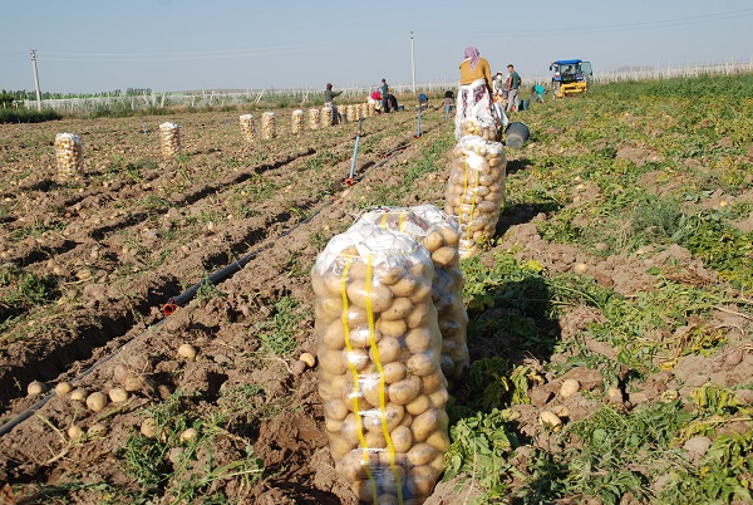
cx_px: 376
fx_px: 1005
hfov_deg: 41.1
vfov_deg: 28.2
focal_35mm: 48
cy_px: 252
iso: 100
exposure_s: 1/250
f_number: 8
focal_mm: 32
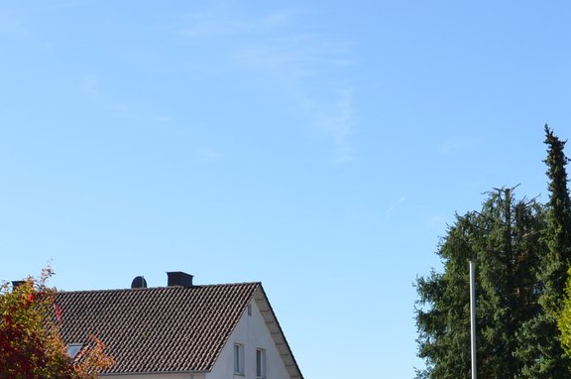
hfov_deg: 20.2
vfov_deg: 13.3
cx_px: 455
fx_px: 1583
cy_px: 431
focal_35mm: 100
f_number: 6.3
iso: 100
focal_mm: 24
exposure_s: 1/250
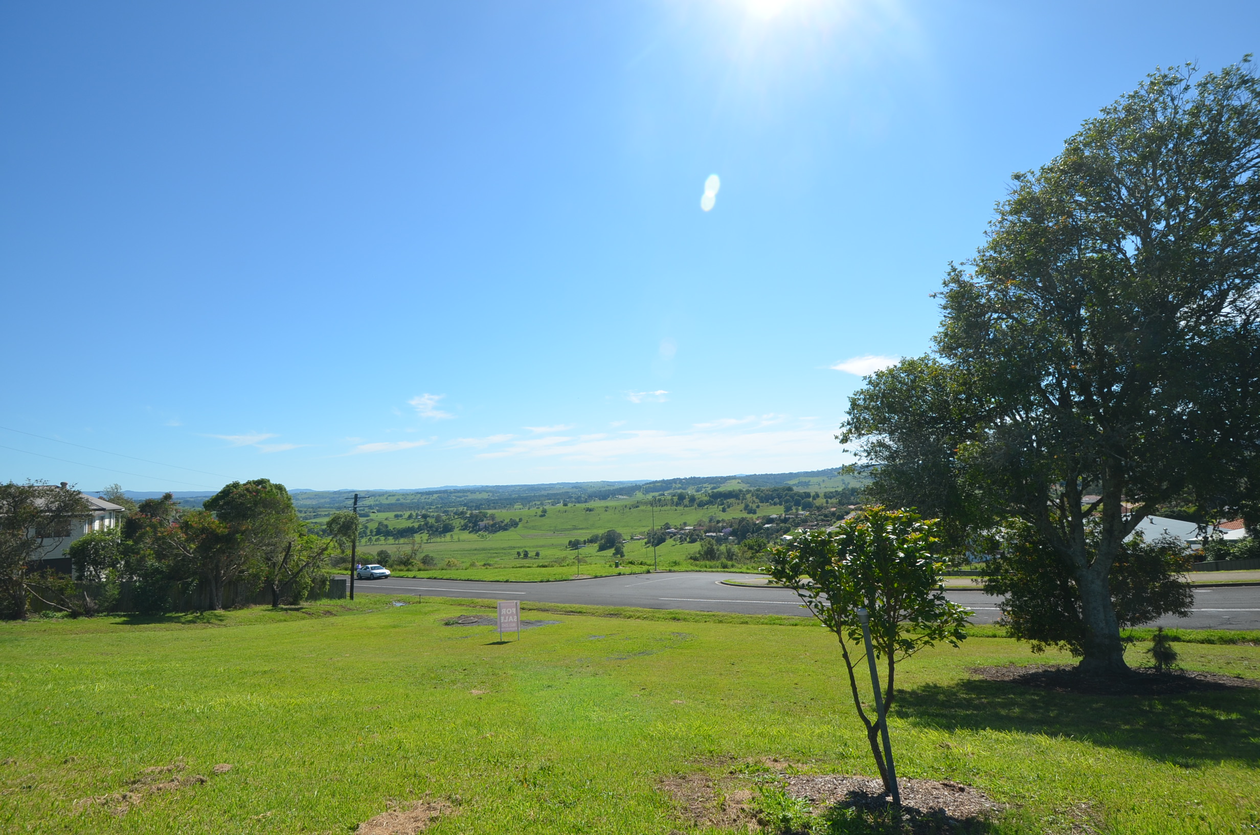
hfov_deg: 100.5
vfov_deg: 77.1
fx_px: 524
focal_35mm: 15
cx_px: 630
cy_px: 418
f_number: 8
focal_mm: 10
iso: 110
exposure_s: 1/250
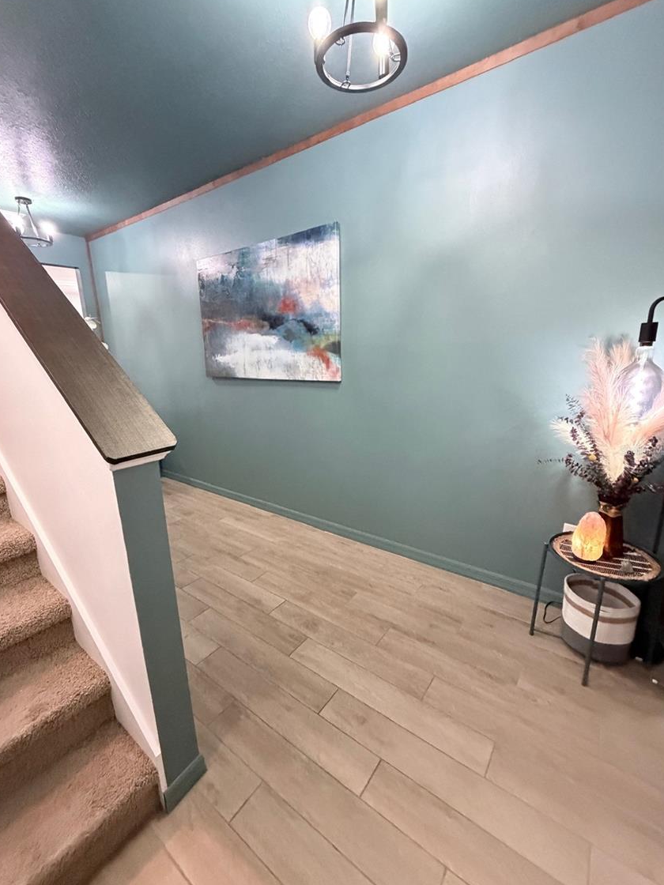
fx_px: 384
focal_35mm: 15
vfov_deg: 98.2
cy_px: 450
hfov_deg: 81.7
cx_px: 321
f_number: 2.2
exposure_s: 1/60
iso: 1000
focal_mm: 2.22
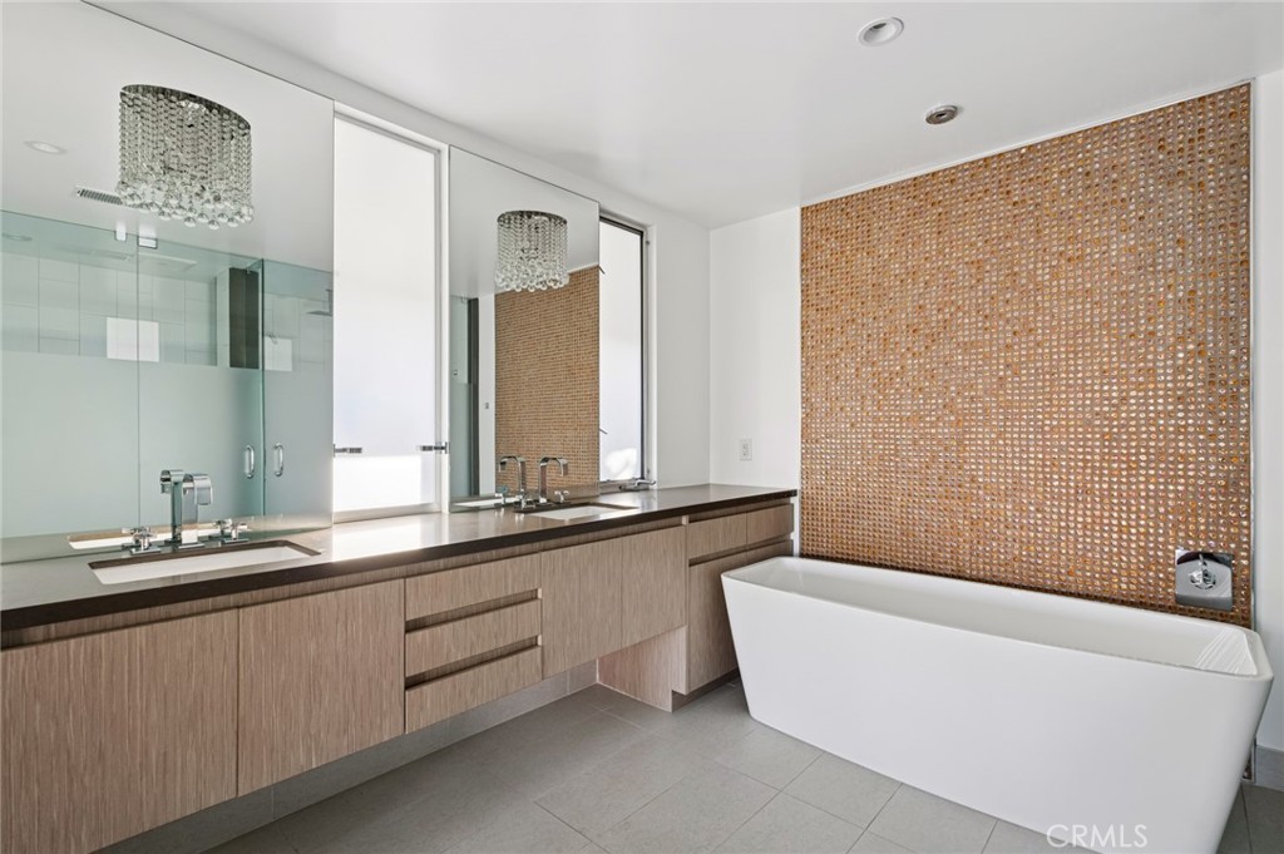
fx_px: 570
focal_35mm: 16
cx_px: 642
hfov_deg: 96.8
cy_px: 427
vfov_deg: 73.7
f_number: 9
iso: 320
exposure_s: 1/10
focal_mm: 16
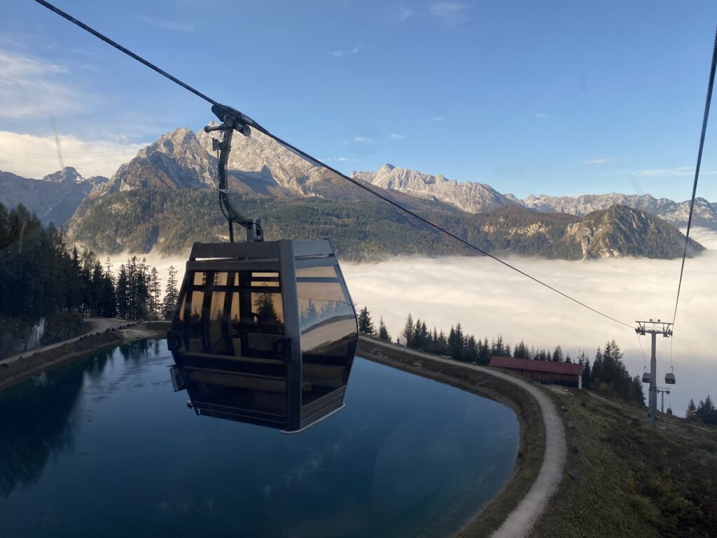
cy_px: 269
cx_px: 358
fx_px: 539
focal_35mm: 26
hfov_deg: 67.3
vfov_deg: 53.1
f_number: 1.8
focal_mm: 4.25
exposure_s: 1/788
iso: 32
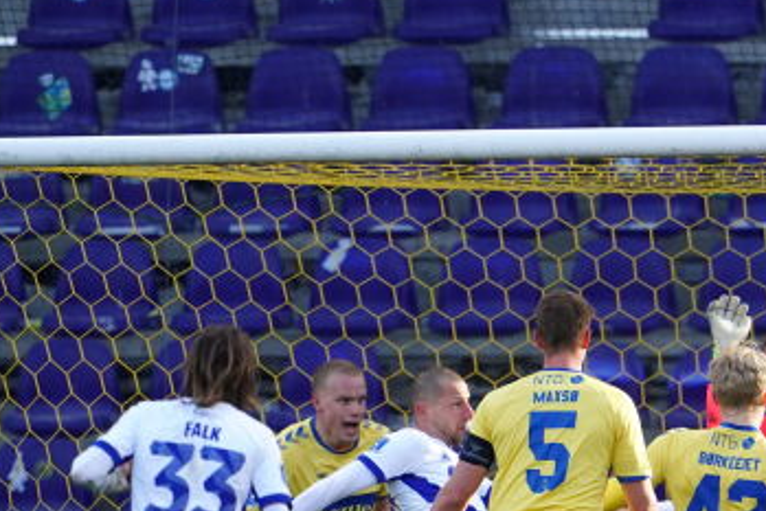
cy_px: 527
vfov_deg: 0.8
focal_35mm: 1644
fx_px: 34993
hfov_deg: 1.3
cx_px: 1018
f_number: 5
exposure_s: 1/1600
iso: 2500
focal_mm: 560
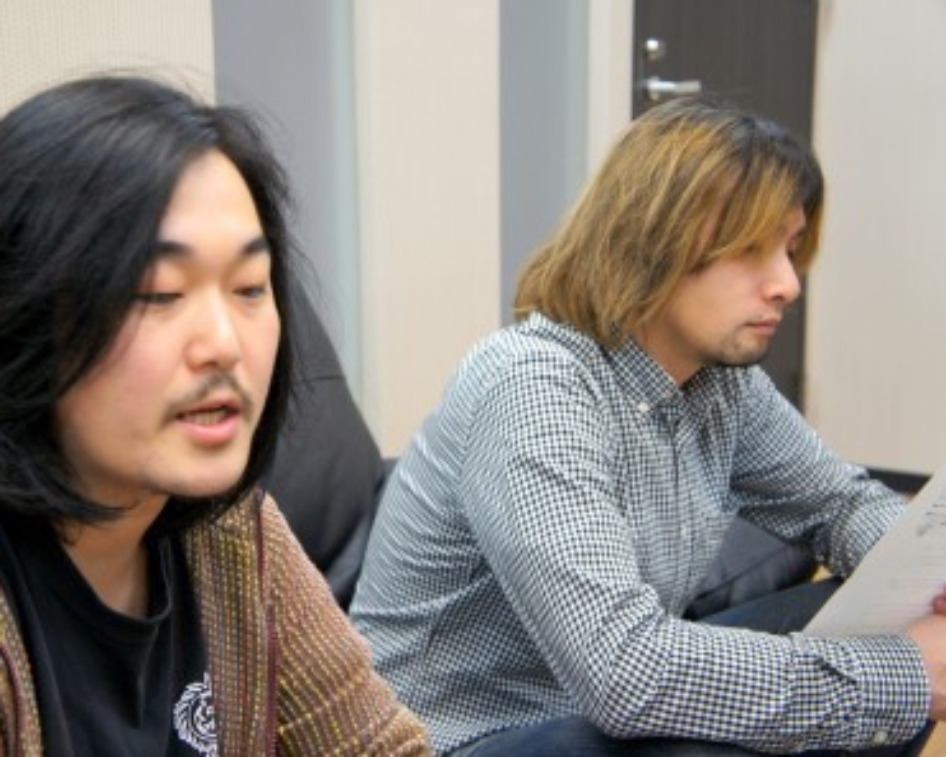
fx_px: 1624
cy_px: 377
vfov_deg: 26.2
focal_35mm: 58
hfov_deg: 32.4
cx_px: 375
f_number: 4.5
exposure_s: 1/60
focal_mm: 34
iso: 500
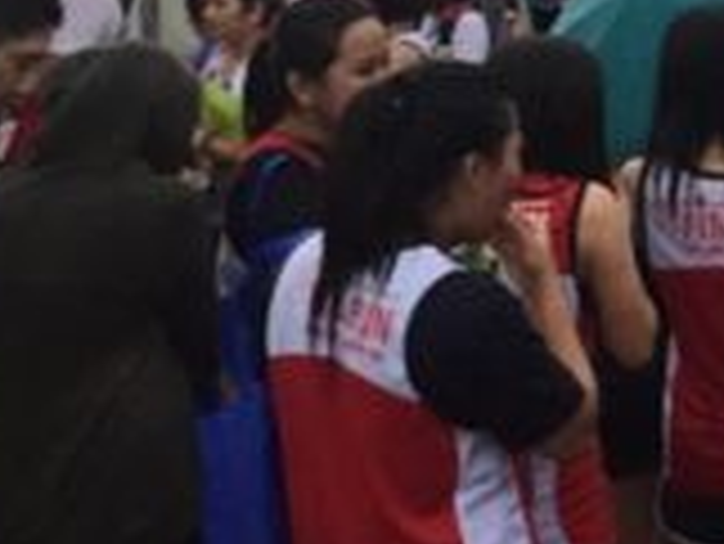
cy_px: -81
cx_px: 1138
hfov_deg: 16.3
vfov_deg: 13.4
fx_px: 2261
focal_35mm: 108
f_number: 2.2
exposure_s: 1/30
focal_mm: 4.15
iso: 40
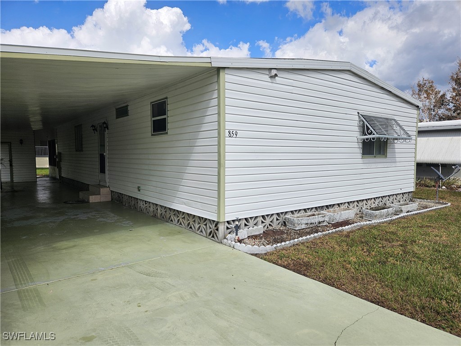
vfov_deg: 58.9
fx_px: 306
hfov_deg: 73.9
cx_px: 230
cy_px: 173
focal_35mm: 23
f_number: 1.8
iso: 25
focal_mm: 5.4
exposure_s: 1/3151
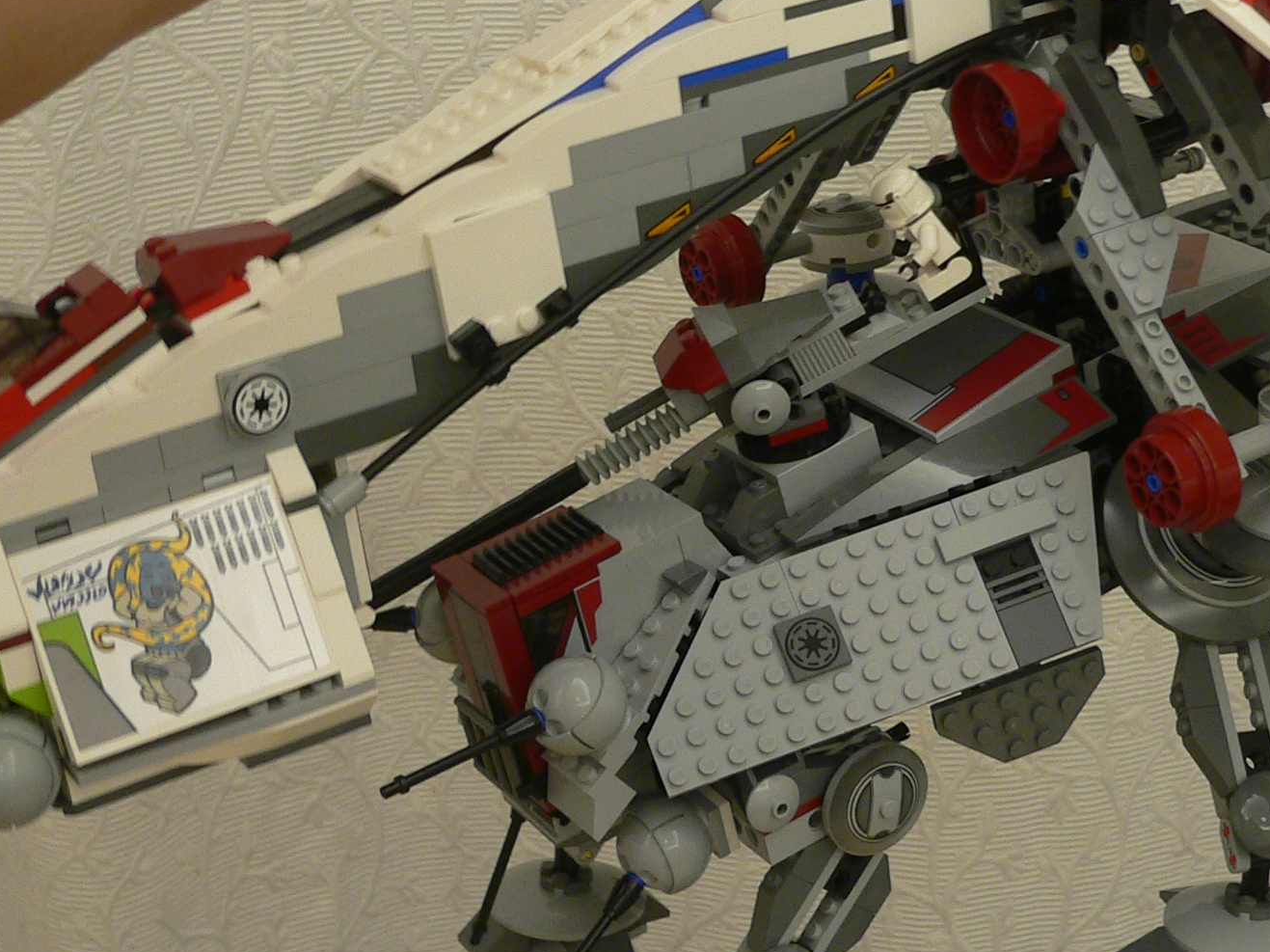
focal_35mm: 70
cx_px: 859
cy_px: 394
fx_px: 2567
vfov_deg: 21.0
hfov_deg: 27.6
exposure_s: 1/13
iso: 100
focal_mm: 6
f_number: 2.8
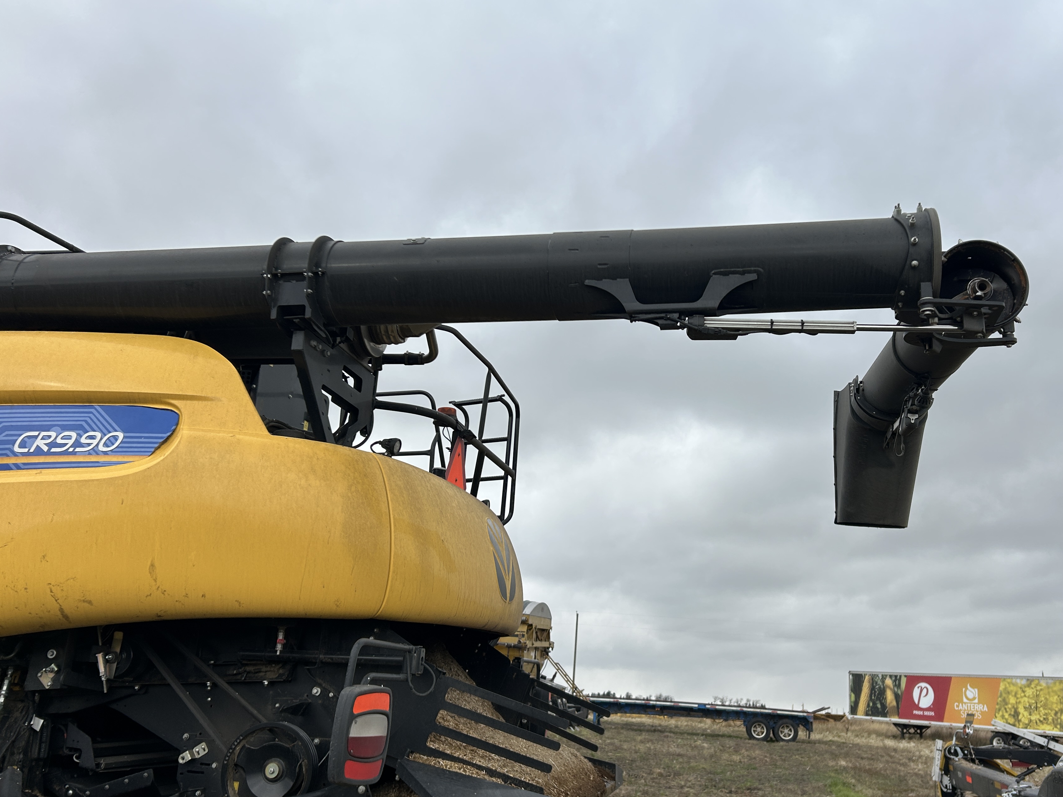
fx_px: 952
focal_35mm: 31
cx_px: 632
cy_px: 434
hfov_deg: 57.9
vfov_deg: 45.4
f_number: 1.5
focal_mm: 5.7
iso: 50
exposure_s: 1/1224
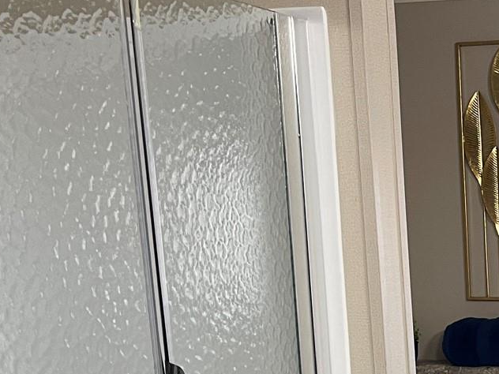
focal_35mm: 81
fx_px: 1168
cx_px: 658
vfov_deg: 17.0
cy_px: 499
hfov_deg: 21.7
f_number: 1.6
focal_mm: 5.1
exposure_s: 1/60
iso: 80
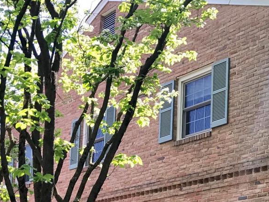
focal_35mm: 70
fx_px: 544
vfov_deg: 19.8
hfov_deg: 27.2
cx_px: 221
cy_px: 237
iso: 20
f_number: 1.8
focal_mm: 3.99
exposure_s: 1/433
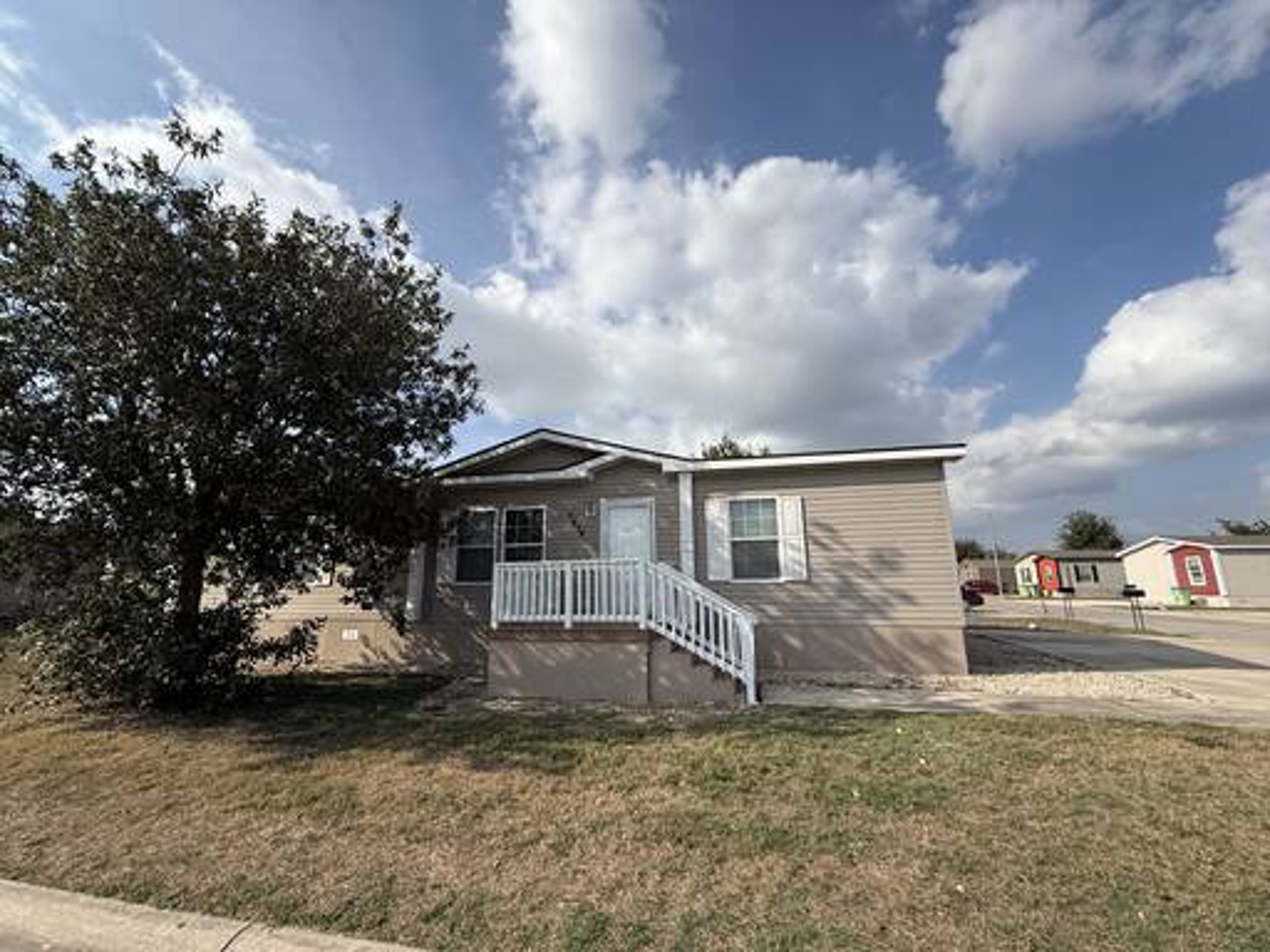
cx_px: 635
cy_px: 476
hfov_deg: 102.1
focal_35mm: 14
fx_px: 514
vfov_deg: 85.7
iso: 50
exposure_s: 1/3460
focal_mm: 2.22
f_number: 2.2
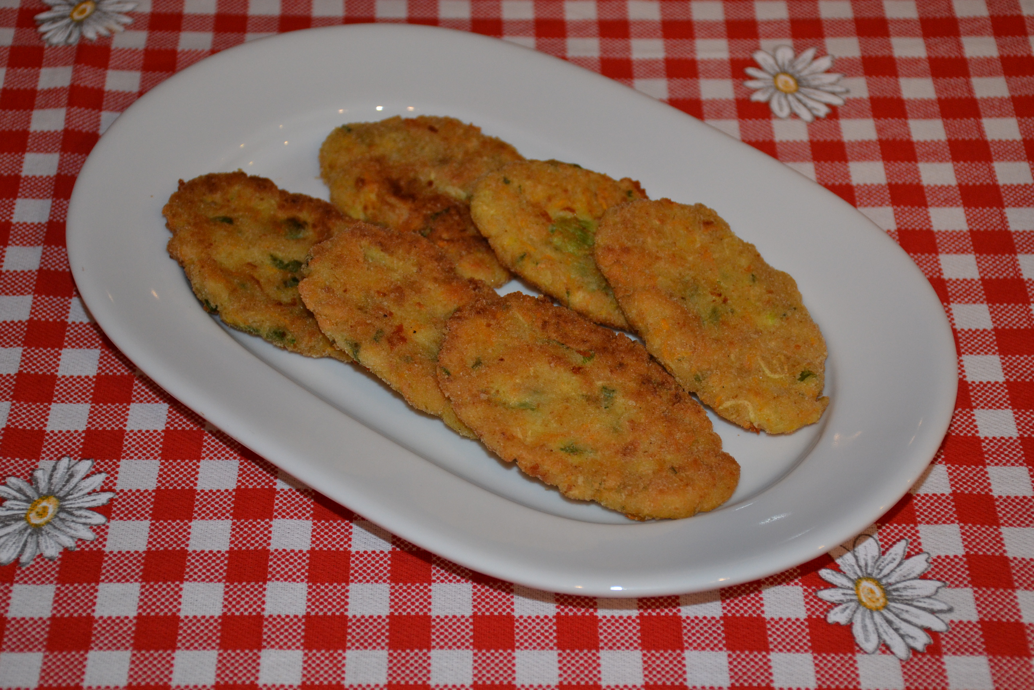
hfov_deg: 26.0
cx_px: 517
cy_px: 345
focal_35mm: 78
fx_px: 2240
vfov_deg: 17.5
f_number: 4.8
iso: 900
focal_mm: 52
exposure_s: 1/60
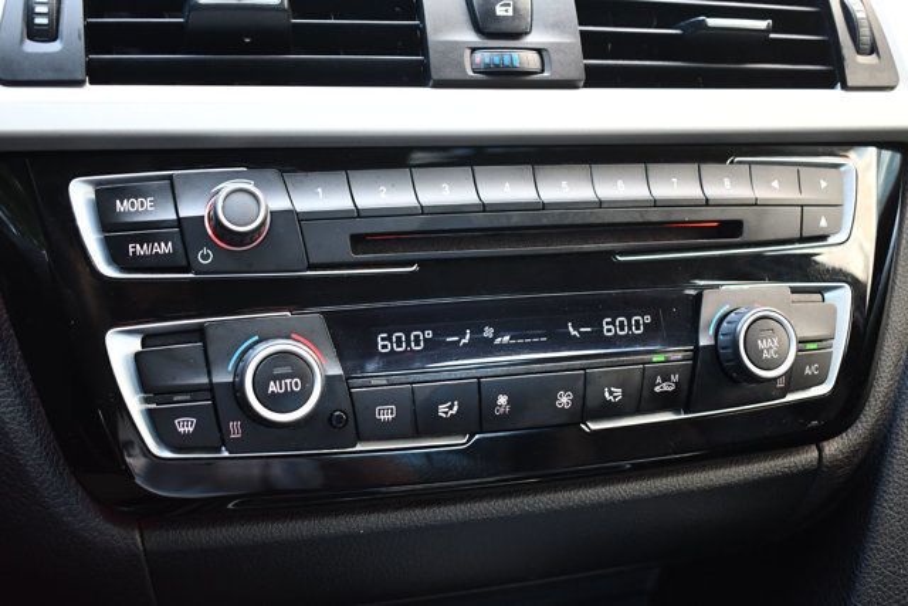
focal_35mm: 40
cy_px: 303
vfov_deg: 33.4
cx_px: 454
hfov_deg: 48.4
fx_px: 1009
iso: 1400
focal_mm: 27
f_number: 4
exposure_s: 1/125
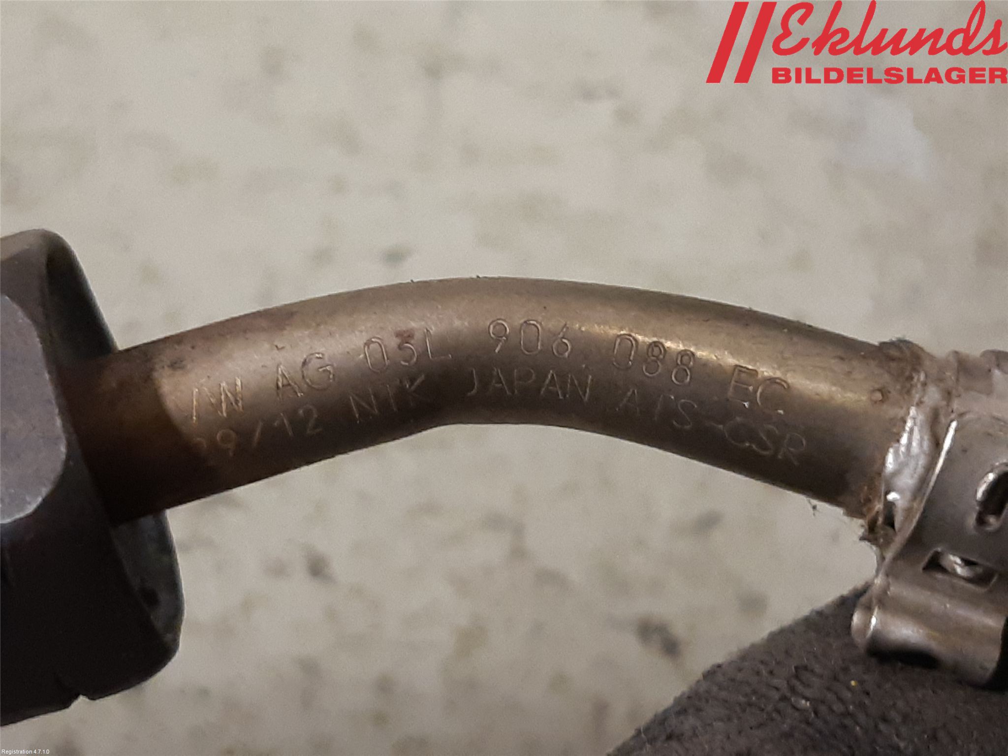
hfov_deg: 67.3
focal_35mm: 26
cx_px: 504
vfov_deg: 53.1
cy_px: 378
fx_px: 757
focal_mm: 3.93
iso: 250
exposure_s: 1/33
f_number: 1.7
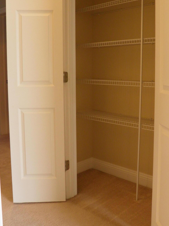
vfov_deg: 49.9
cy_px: 94
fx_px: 241
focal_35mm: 37
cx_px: 96
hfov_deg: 38.6
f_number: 3
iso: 160
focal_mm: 5.5
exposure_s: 1/30
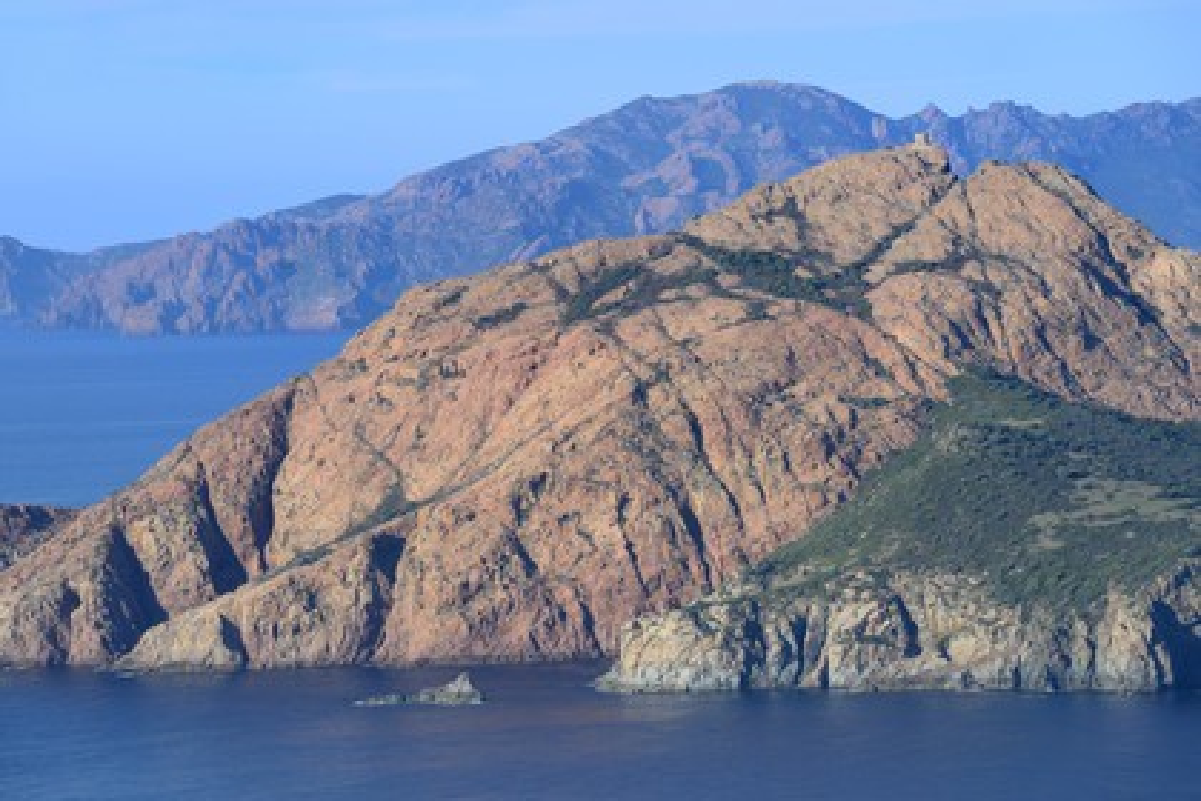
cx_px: 600
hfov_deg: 10.3
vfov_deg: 6.9
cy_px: 400
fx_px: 6672
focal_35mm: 200
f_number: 10
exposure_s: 1/1000
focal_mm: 200
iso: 400
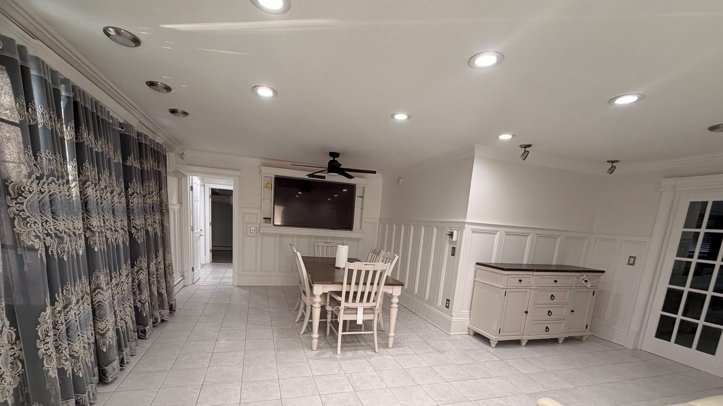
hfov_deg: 99.3
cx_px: 350
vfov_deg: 65.2
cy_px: 273
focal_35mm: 16
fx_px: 307
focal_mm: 2.22
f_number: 2.2
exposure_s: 1/120
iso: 200
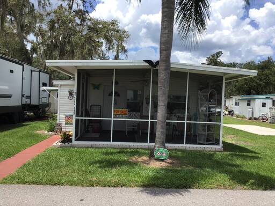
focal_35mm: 31
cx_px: 138
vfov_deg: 45.4
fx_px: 246
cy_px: 103
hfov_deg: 58.4
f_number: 2.4
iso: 25
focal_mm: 3.3
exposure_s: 1/1359
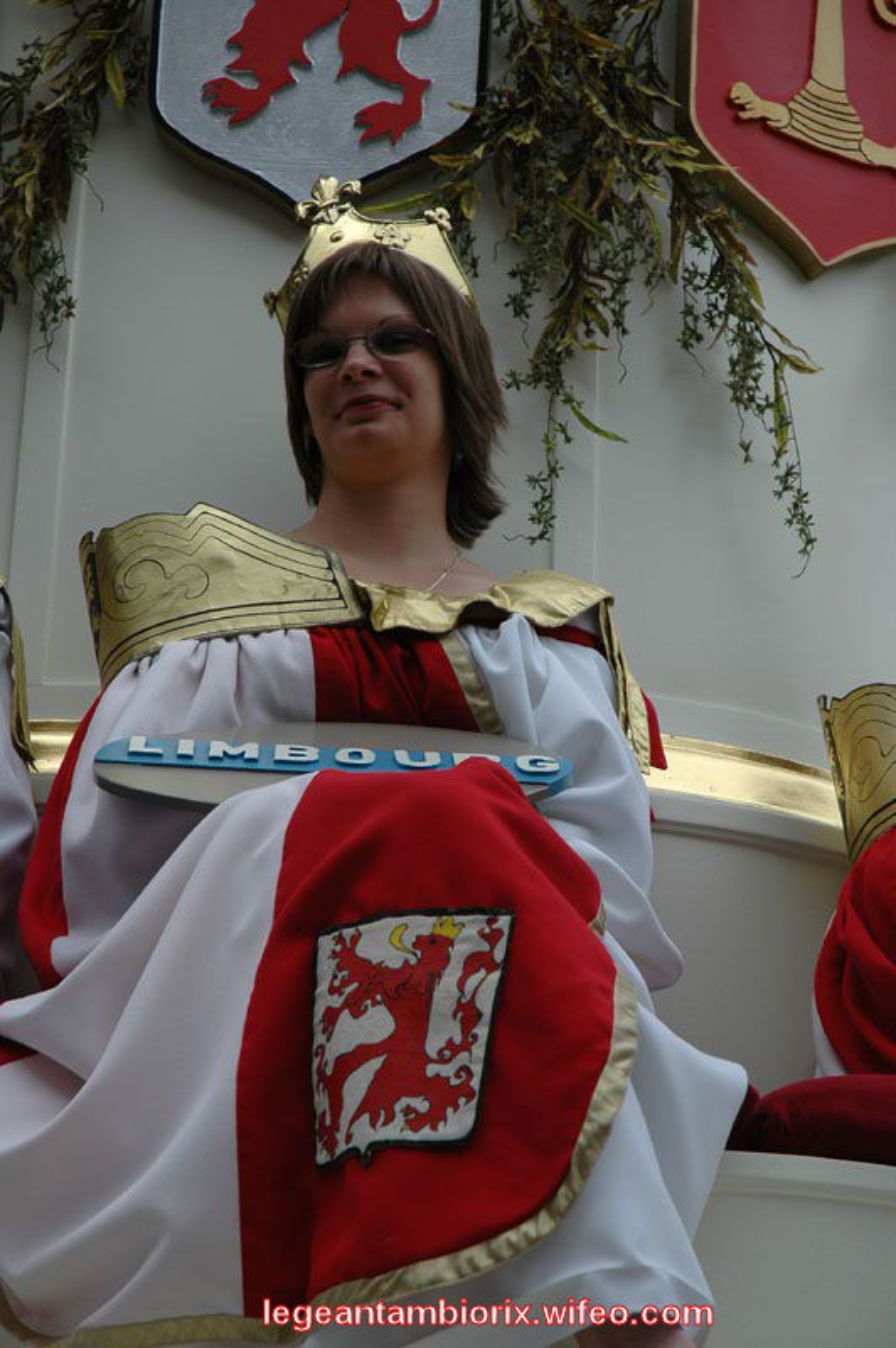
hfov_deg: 13.0
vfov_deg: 19.5
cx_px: 448
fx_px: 3926
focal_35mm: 105
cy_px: 674
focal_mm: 70
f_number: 6.3
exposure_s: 1/640
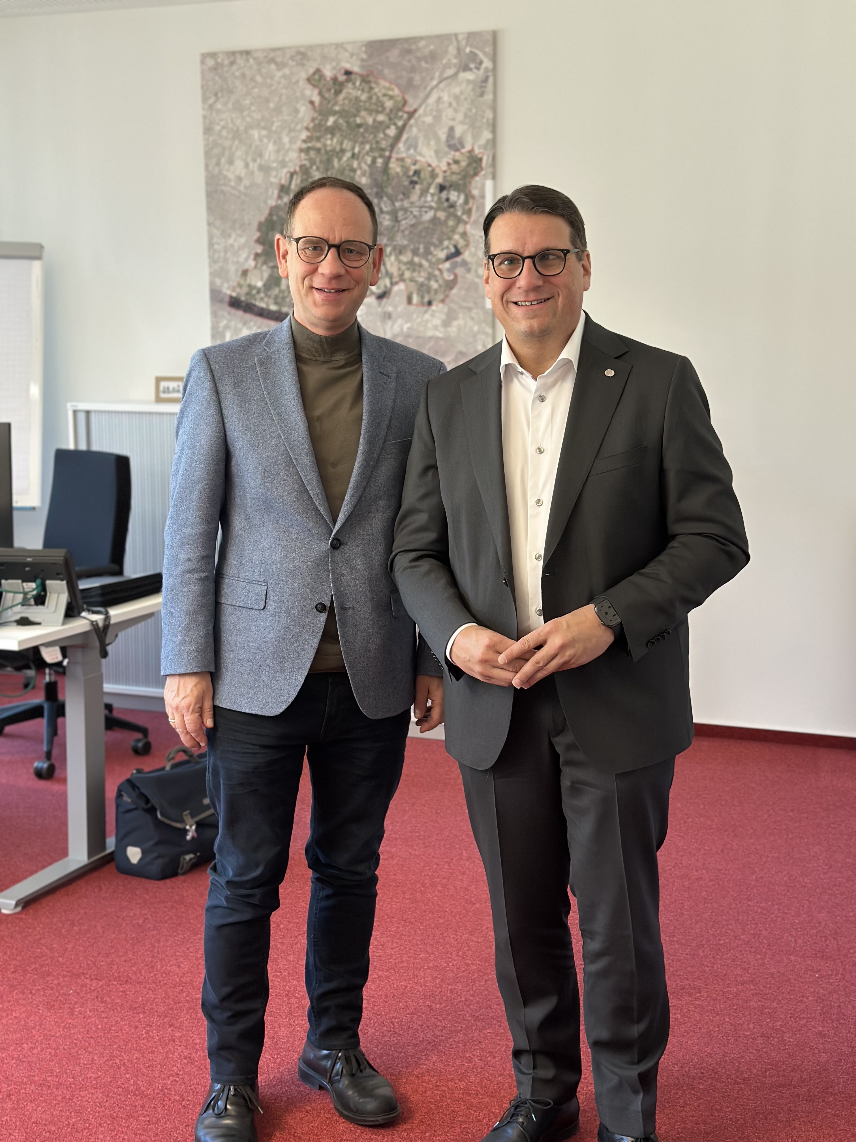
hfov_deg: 30.3
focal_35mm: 48
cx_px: 428
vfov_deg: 39.7
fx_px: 1583
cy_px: 571
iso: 200
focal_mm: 6.86
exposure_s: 1/56
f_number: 1.78
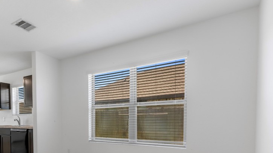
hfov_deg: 71.2
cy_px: 124
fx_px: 181
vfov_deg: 43.7
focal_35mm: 25
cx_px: 84
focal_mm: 15
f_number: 9
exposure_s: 1.6
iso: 250
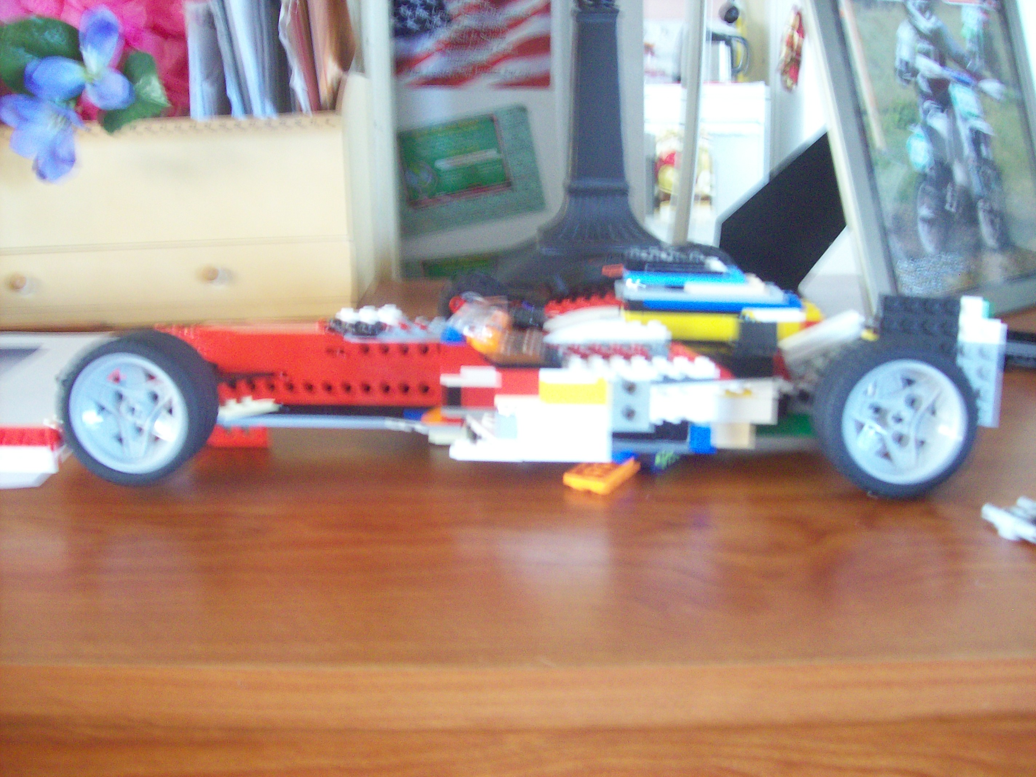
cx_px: 518
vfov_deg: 39.6
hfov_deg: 51.4
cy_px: 388
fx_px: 1077
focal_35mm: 36
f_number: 2.7
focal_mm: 6
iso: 160
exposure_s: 1/2
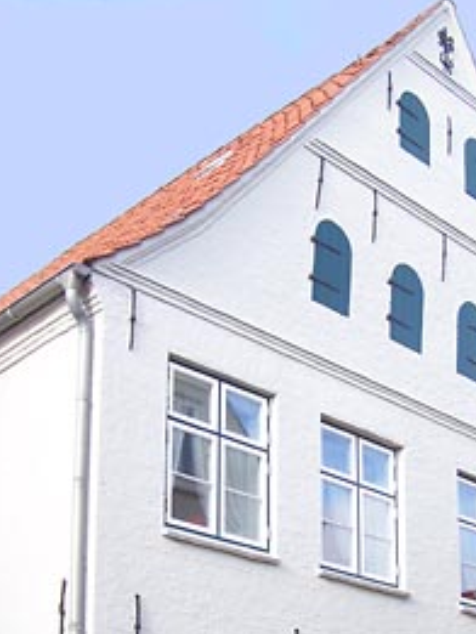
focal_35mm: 55
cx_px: 334
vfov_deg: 34.4
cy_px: 449
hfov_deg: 26.4
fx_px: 1008
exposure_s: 1/500
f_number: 2.8
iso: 64
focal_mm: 6.3
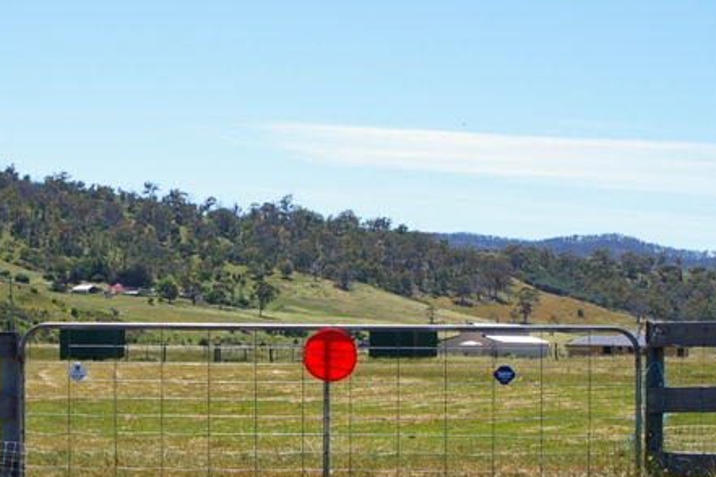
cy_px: 327
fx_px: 1949
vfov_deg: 13.9
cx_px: 169
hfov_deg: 20.6
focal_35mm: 98
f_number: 10
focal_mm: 36
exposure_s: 1/250
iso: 200
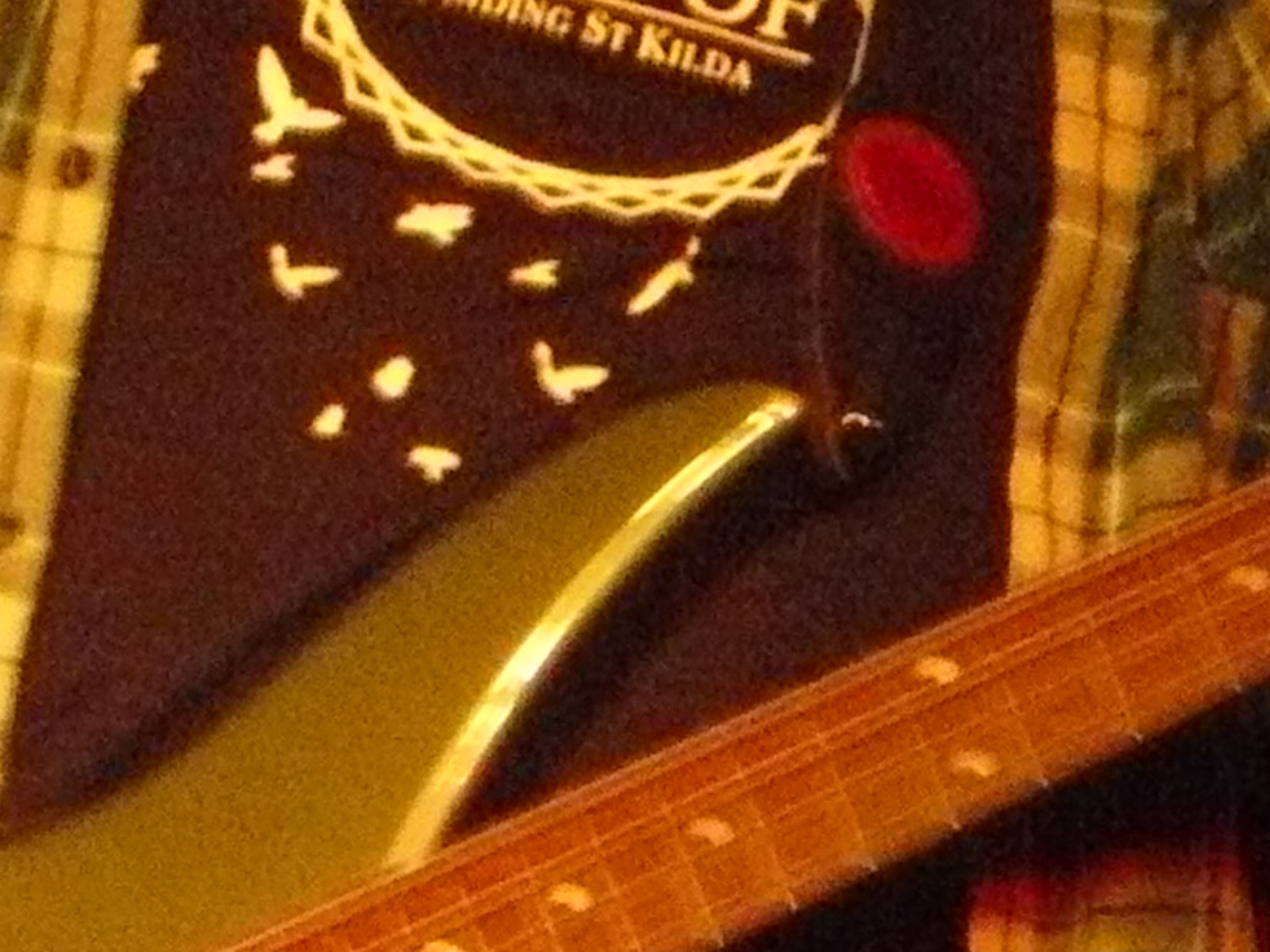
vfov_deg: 1.5
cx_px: 449
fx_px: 37380
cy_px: -404
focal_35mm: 1019
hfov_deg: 1.9
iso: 800
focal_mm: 45.4
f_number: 3.3
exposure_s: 1/15
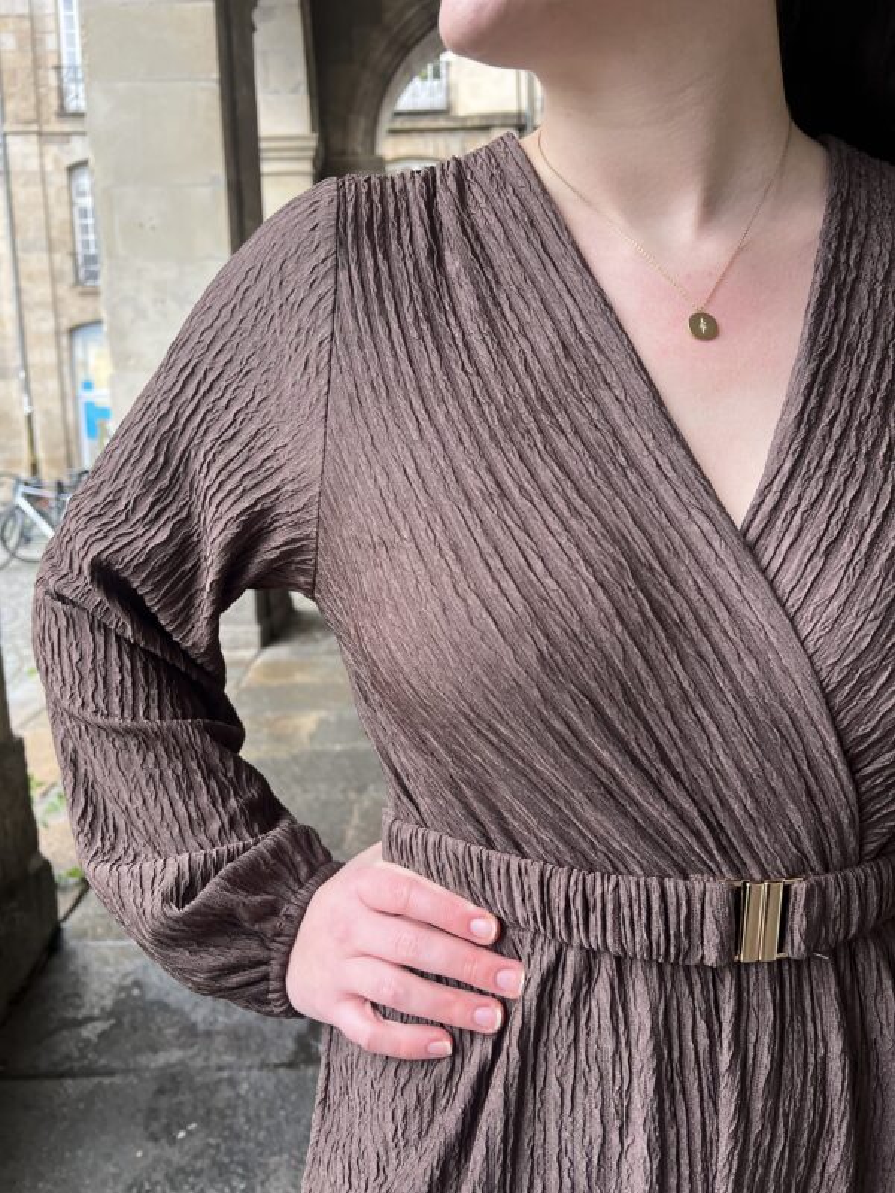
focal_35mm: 26
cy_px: 596
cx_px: 448
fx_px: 896
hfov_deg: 53.1
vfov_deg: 67.3
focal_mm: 5.7
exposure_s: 1/121
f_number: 1.5
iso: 125
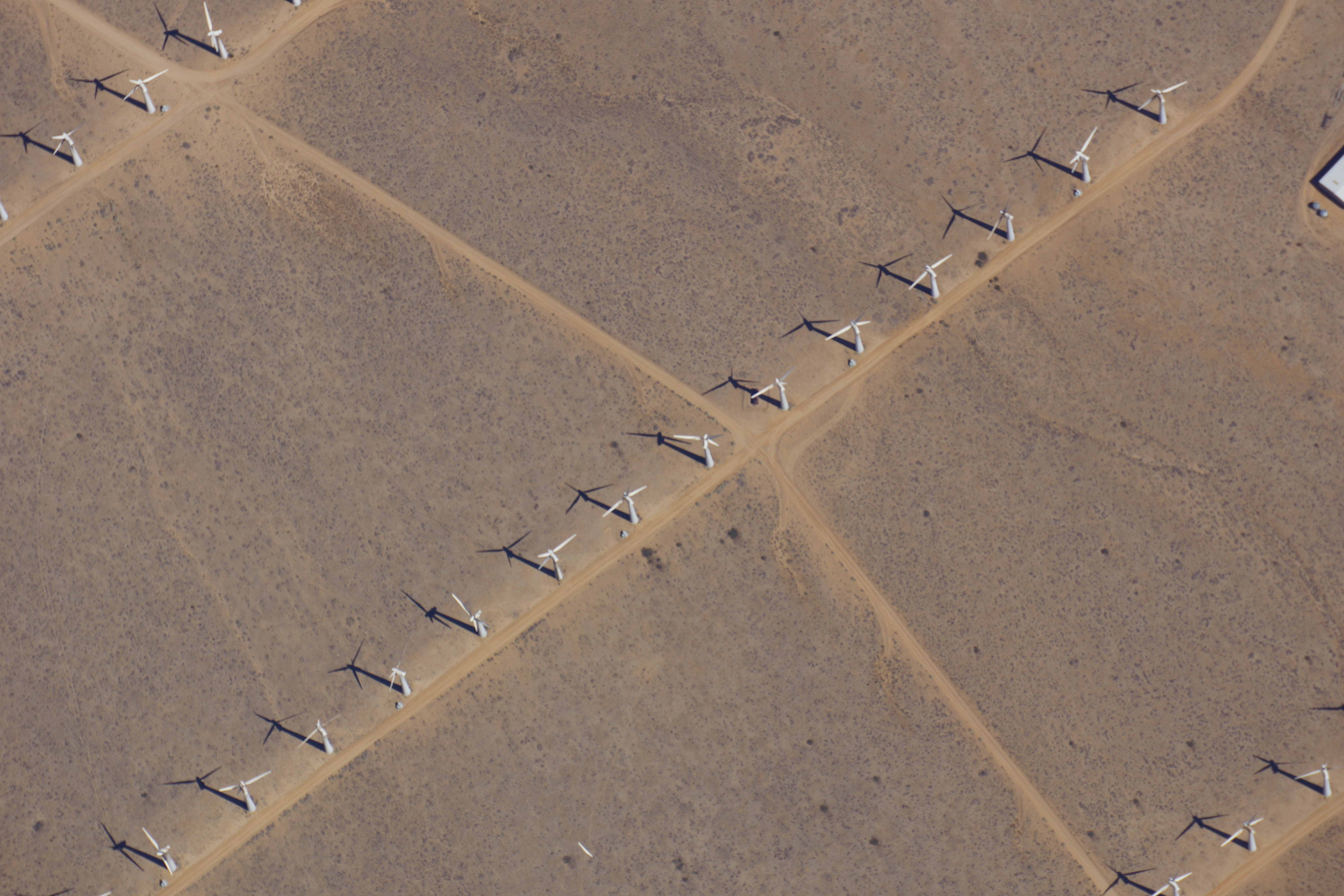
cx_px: 672
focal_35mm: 315
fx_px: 11759
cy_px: 448
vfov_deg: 4.4
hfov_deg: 6.5
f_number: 10
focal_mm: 210
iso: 100
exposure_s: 1/500
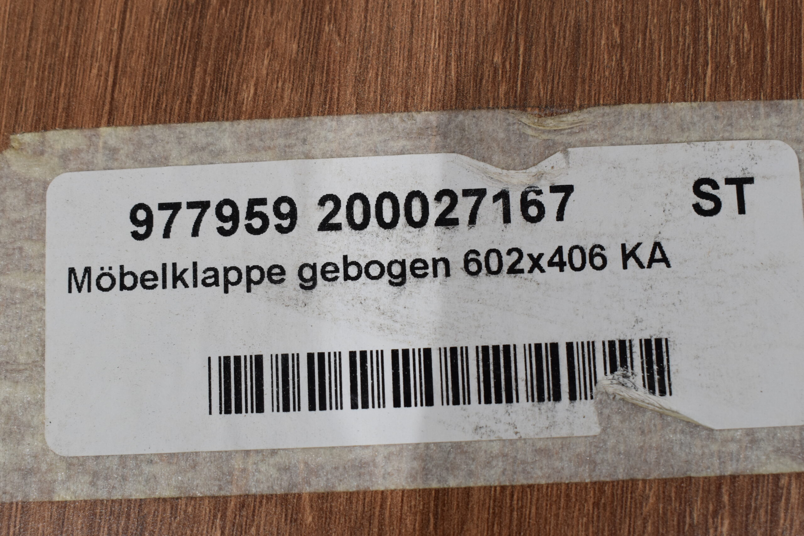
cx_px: 402
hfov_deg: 38.9
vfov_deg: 26.5
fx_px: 1139
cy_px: 268
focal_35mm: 51
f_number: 8
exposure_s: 1/60
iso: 400
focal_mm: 34
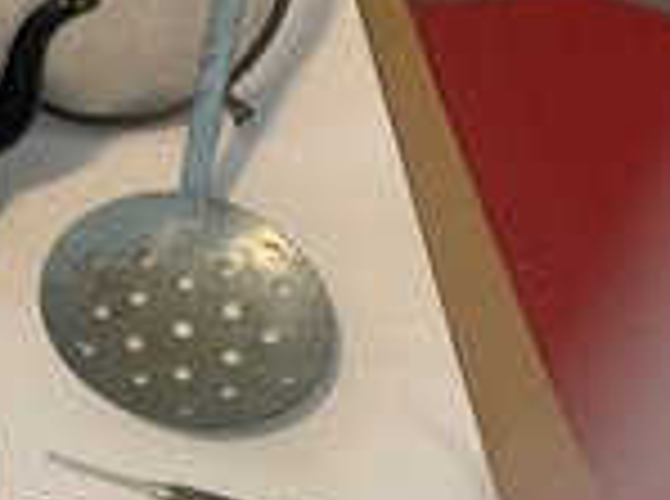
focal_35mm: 60
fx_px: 1159
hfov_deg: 29.0
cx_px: -79
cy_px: 128
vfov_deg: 24.1
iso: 200
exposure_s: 1/60
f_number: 1.8
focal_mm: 4.25
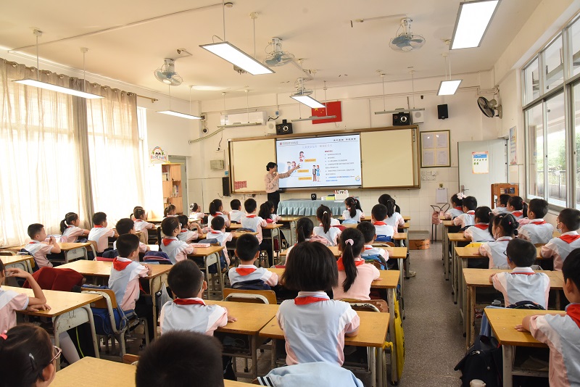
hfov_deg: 73.7
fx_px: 387
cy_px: 194
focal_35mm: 24
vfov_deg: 53.2
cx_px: 290
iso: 3200
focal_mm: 24
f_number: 7.1
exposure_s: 1/200
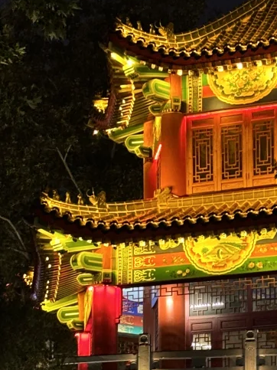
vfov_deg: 12.7
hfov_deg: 9.5
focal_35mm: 155
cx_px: 254
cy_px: 240
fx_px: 1654
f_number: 1.6
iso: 250
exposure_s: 1/33
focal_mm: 5.96
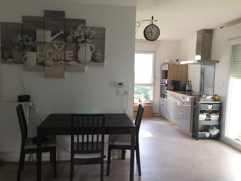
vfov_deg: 48.2
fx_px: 202
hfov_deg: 61.7
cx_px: 120
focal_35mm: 29
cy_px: 90
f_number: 2.2
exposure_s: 1/100
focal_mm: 4.15
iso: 50
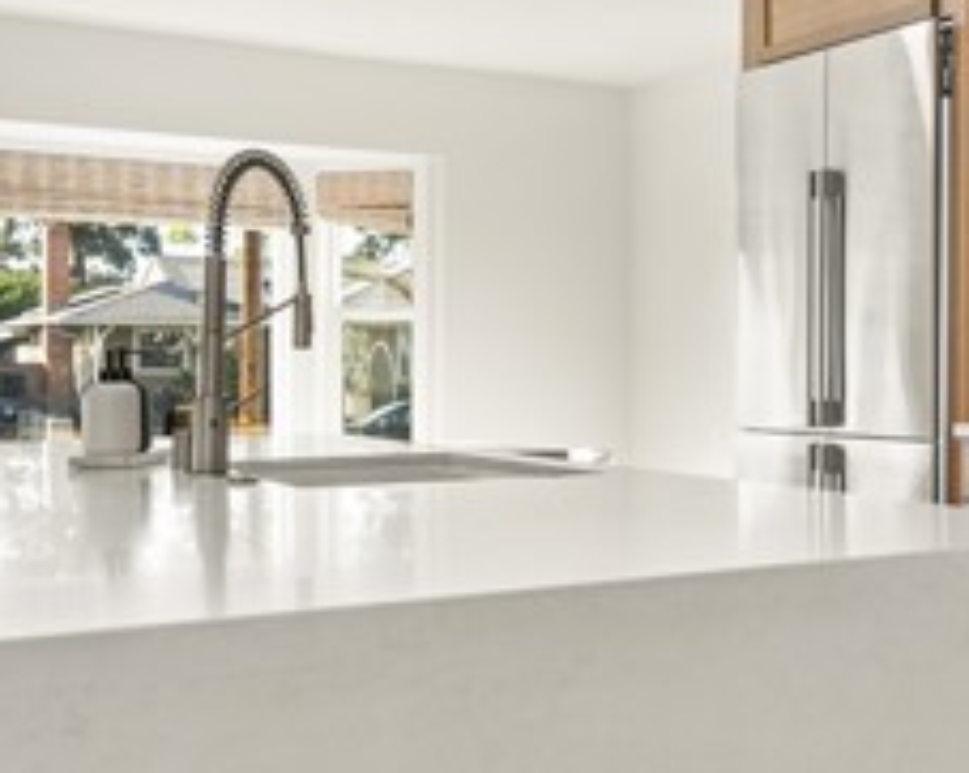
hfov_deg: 30.3
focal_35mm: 54
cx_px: 1114
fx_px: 1556
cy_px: 393
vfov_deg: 27.9
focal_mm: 20.5
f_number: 6.3
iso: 100
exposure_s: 1/25
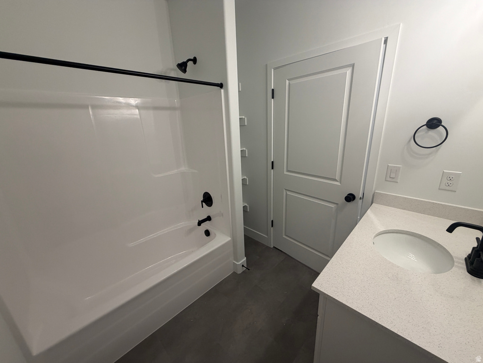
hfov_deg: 102.1
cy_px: 182
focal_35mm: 14
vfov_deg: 85.7
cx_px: 242
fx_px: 195
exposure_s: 1/120
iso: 160
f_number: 2.2
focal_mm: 2.22
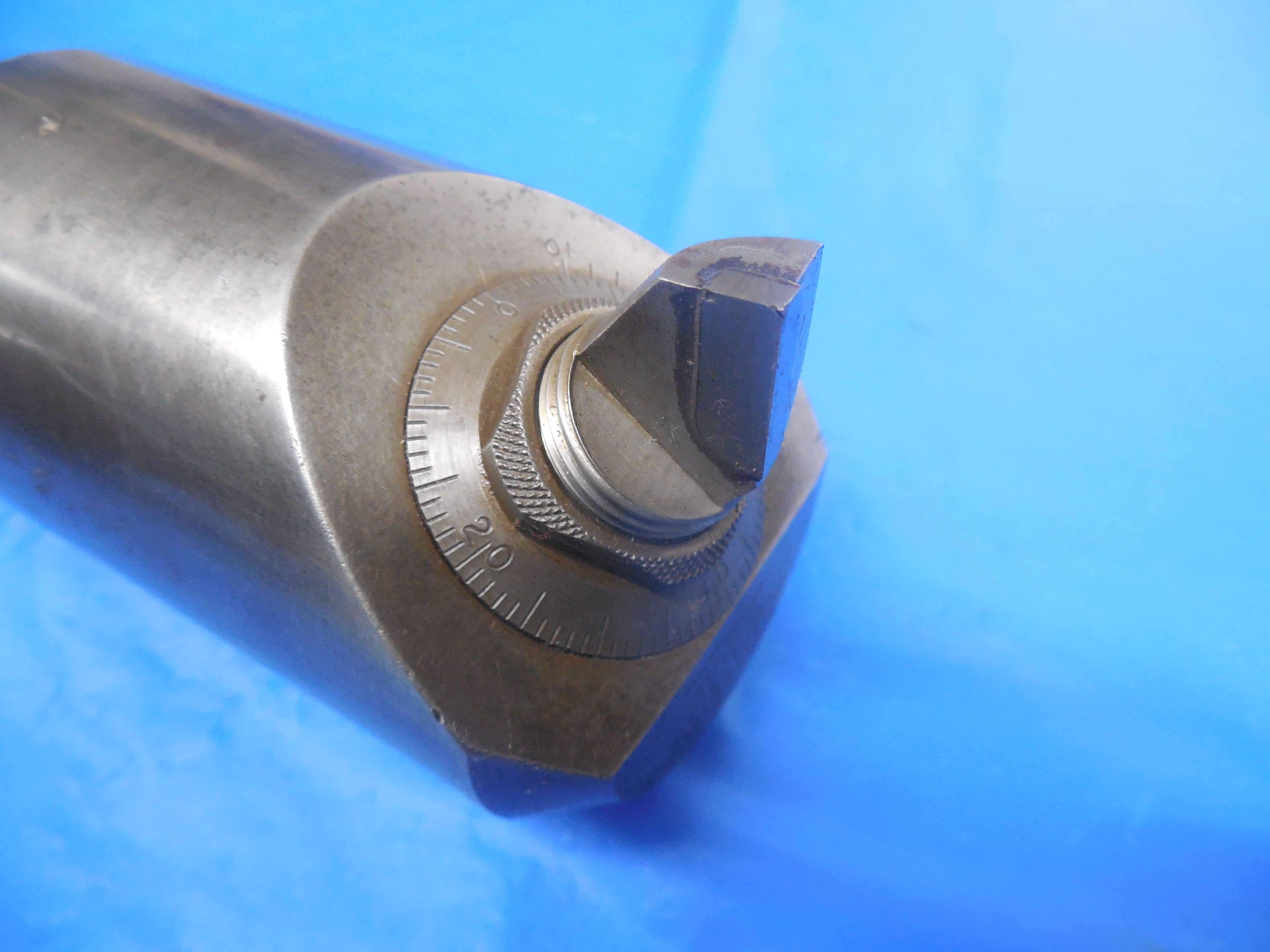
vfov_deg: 54.9
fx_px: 917
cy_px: 476
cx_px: 635
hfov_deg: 69.4
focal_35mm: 25
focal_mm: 4.5
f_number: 3.3
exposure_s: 1/25
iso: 800
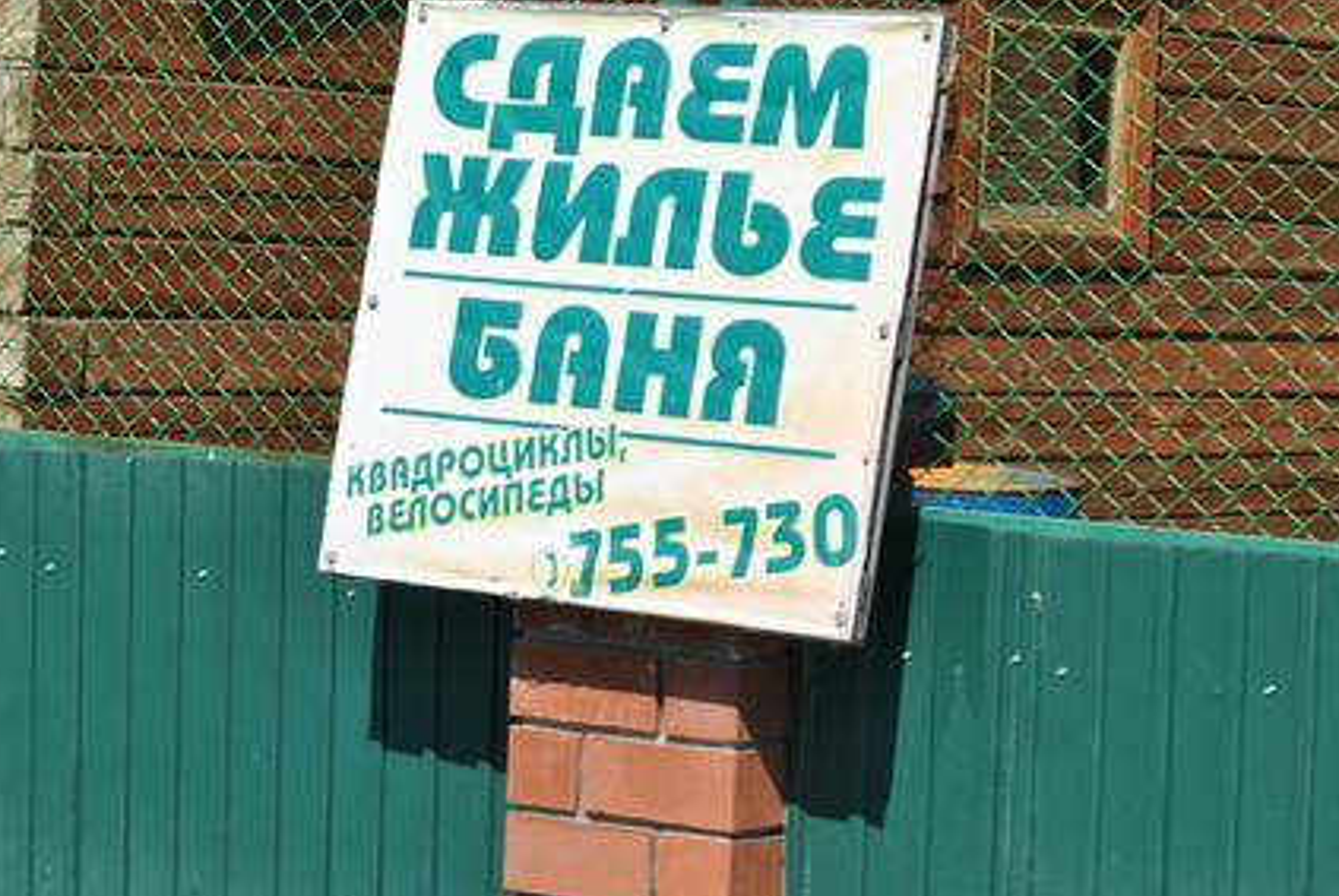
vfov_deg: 11.0
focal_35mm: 125
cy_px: 332
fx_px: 4645
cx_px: 709
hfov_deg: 16.4
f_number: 8
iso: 100
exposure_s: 1/250
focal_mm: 55
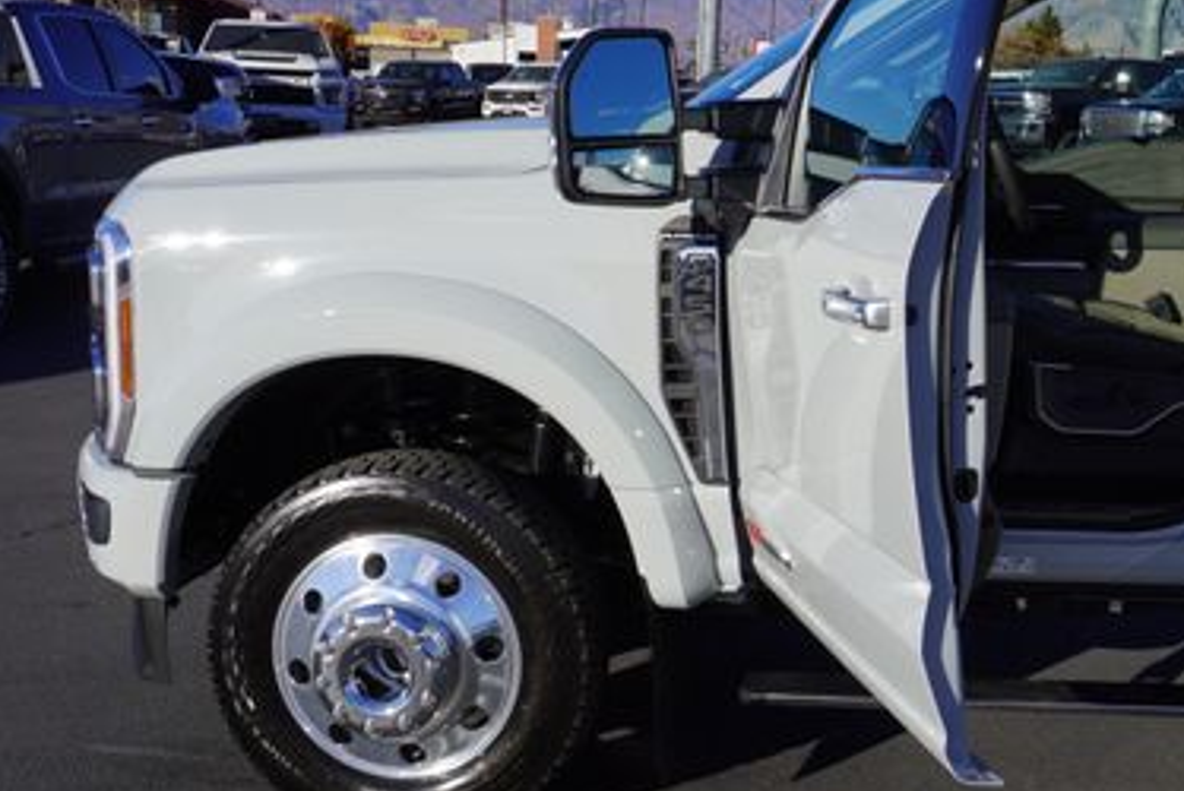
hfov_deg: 35.7
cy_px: 370
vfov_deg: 25.2
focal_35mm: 54
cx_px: 953
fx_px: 1773
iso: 100
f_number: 10
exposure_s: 1/200
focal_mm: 21
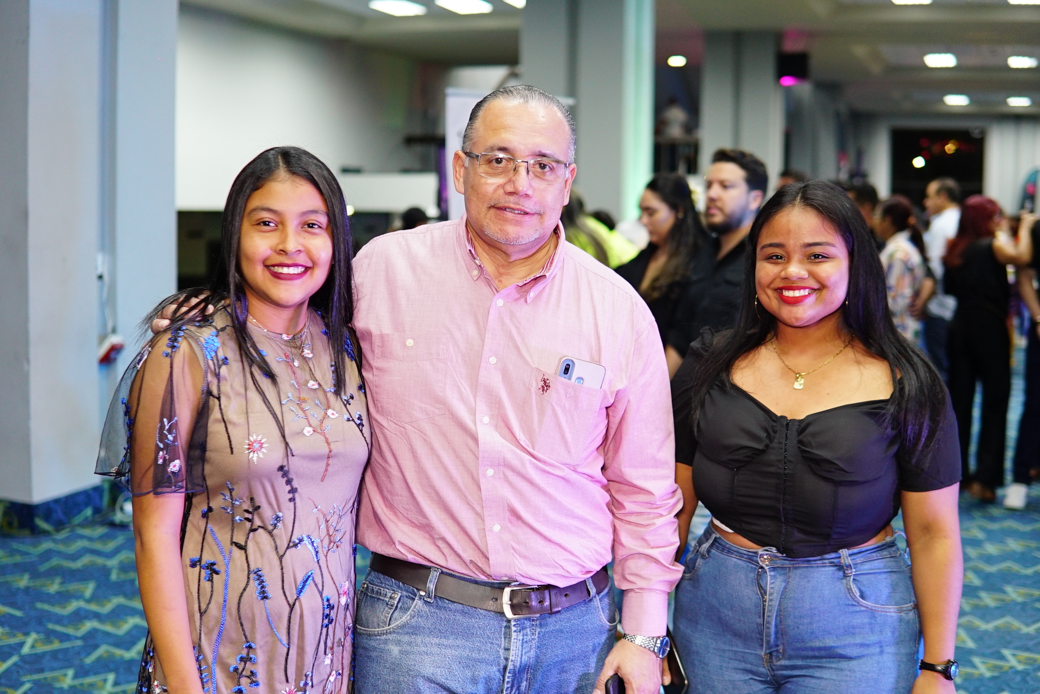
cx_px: 520
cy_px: 347
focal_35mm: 45
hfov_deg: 43.6
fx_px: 1300
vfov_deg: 29.9
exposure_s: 1/125
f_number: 2
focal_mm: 30
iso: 800
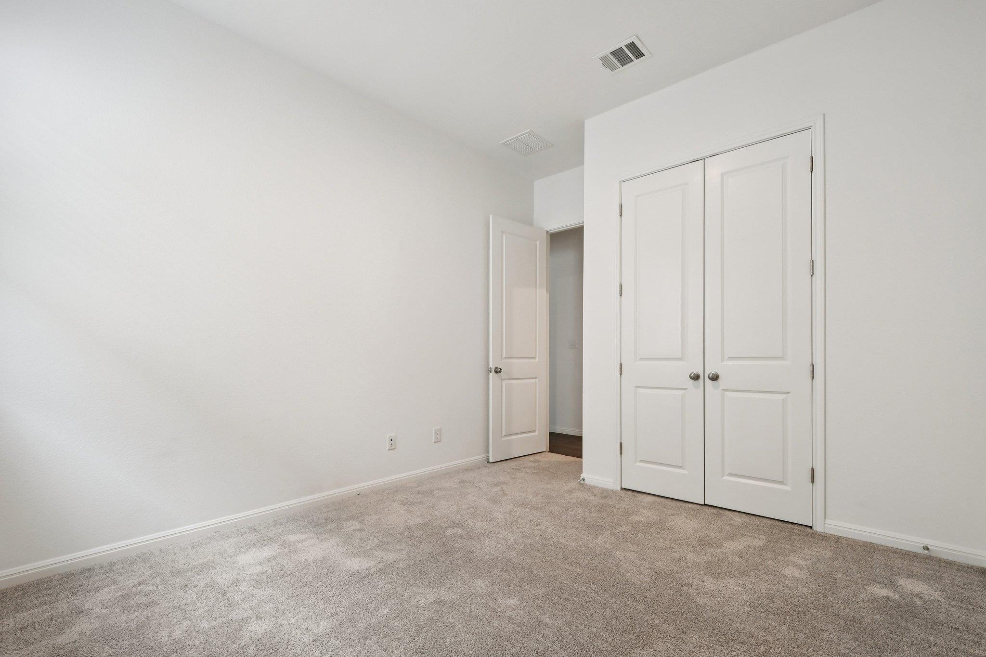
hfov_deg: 100.4
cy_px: 328
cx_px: 493
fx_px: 411
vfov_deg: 77.3
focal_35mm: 15
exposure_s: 1/15
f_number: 8
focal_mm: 10
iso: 400
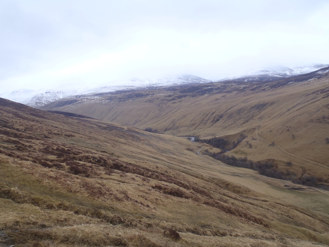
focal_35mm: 28
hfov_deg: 63.4
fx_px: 266
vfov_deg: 49.7
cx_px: 164
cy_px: 124
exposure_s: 1/160
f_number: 4.5
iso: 80
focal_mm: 5
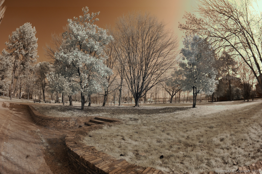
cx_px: 131
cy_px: 87
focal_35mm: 16
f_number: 10
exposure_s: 1/80
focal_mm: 10.5
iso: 200
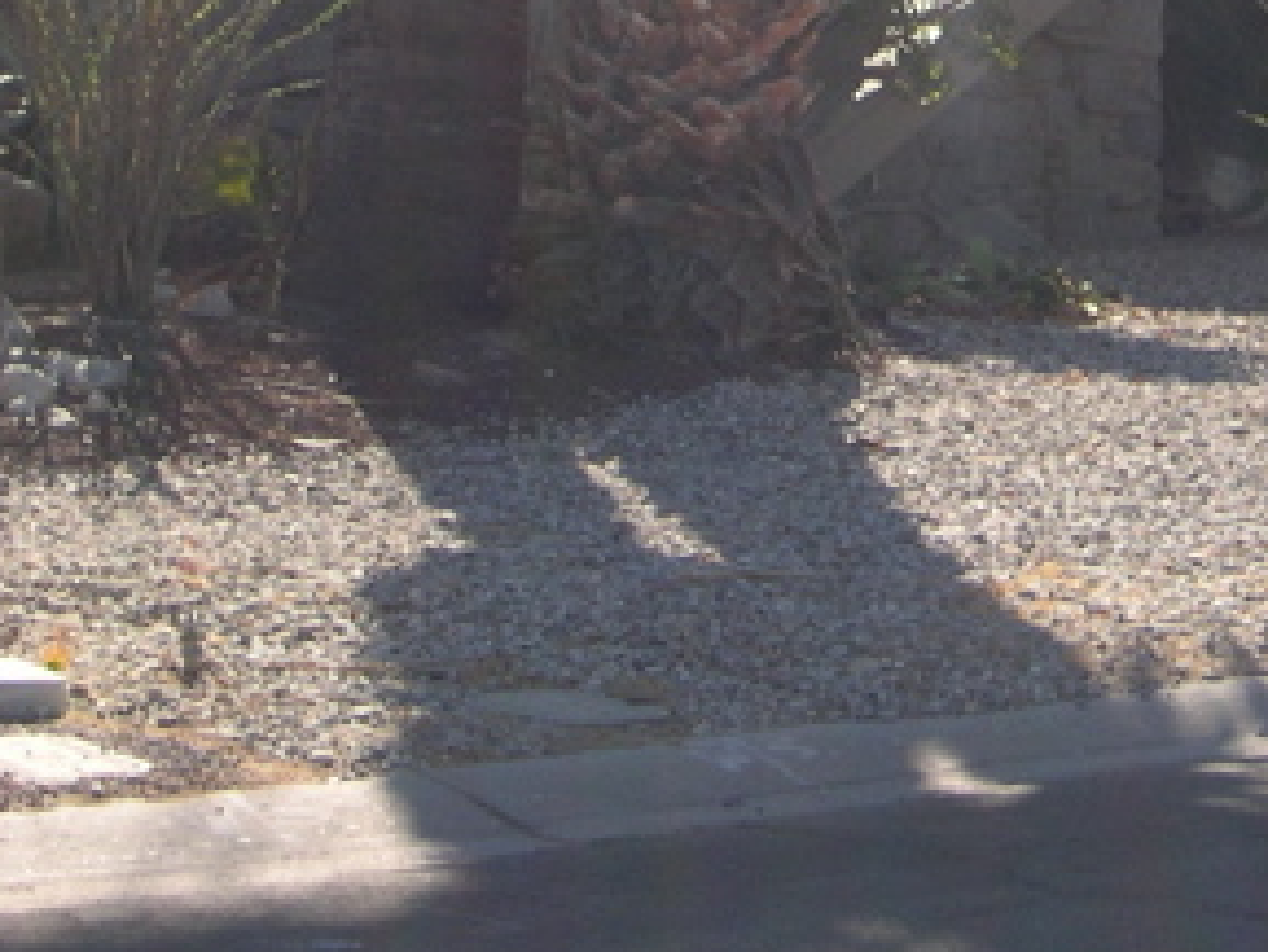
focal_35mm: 144
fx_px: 5277
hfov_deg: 13.6
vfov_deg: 10.1
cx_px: 992
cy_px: -338
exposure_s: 1/125
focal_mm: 11.1
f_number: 8.8
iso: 100
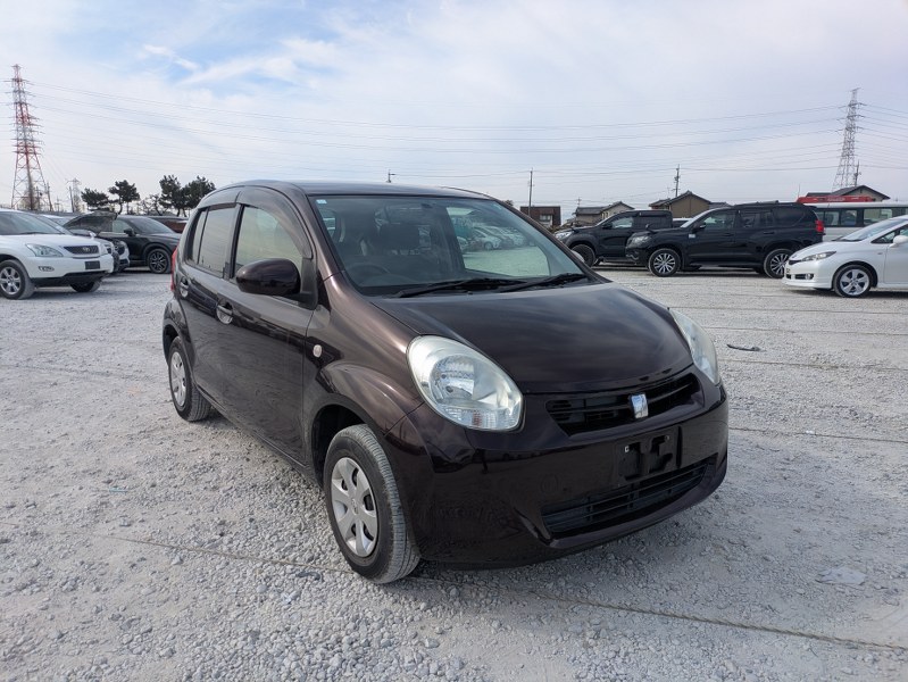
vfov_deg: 54.9
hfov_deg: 69.4
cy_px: 341
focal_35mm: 25
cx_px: 454
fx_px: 656
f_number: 1.89
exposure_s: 1/1919
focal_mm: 5.43
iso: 51
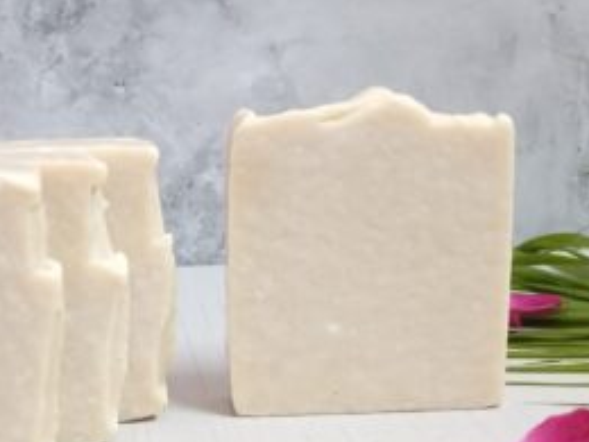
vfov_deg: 19.3
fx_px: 1293
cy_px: 280
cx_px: 129
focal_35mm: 76
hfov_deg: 25.3
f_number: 4.5
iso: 1250
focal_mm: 7.08
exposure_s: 1/25
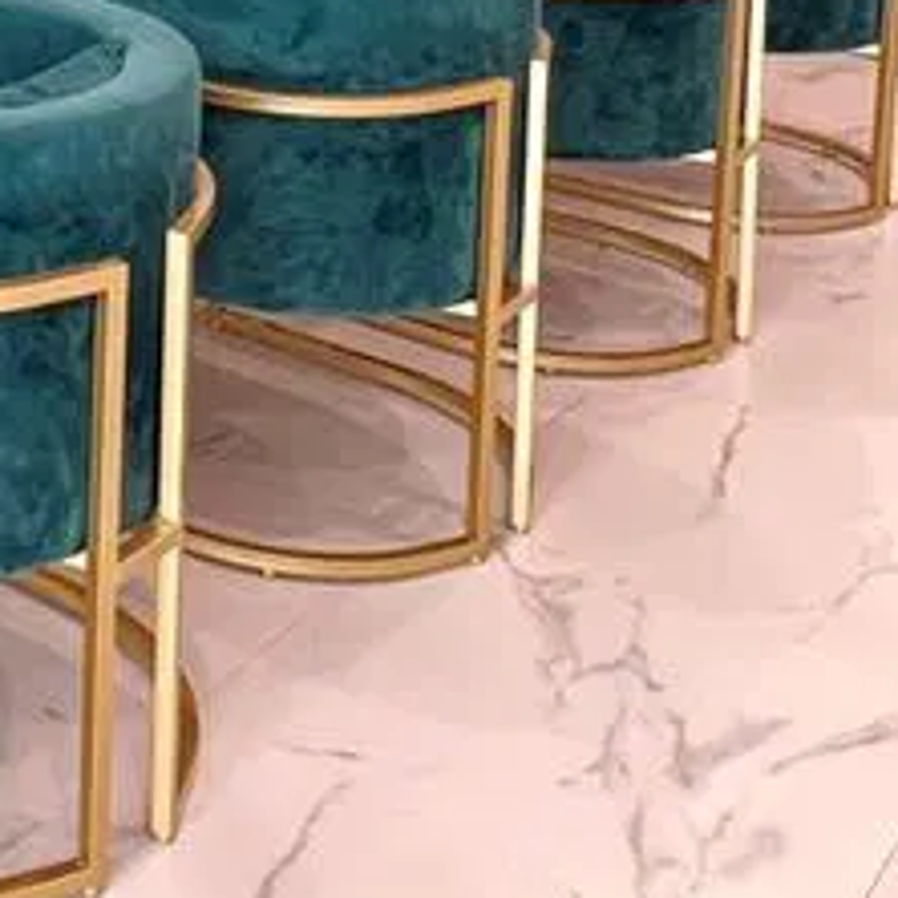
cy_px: -279
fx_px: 1820
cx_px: -316
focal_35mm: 62
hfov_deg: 23.9
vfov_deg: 24.2
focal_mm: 1.57
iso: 160
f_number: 1.8
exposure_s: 1/60
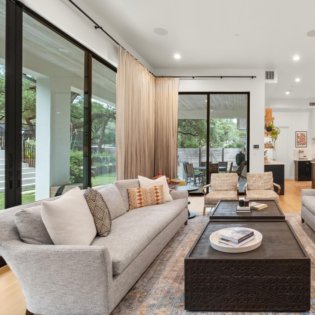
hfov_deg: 70.4
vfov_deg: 74.8
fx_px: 206
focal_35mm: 20
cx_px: 232
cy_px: 156
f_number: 8
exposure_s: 1/4
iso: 400
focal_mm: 10
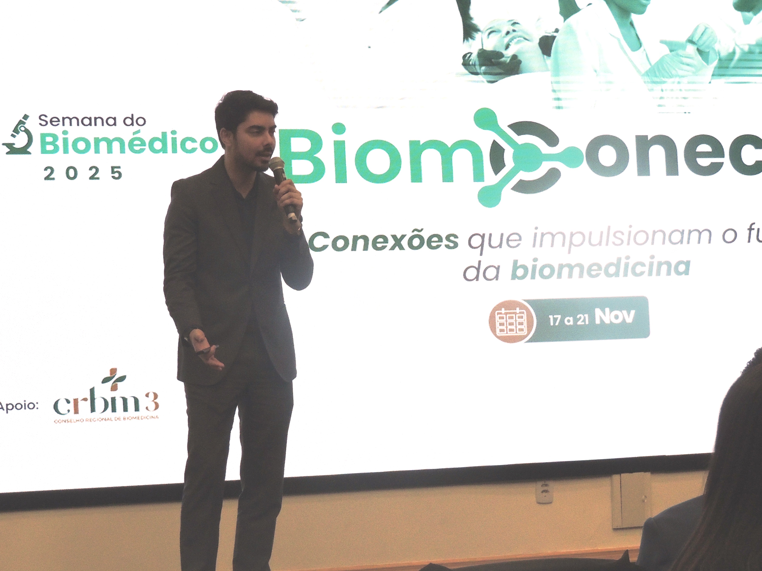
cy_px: 293
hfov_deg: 20.4
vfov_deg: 15.4
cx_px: 344
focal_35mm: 96
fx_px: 2113
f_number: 3.9
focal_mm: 13.3
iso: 400
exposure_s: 1/250
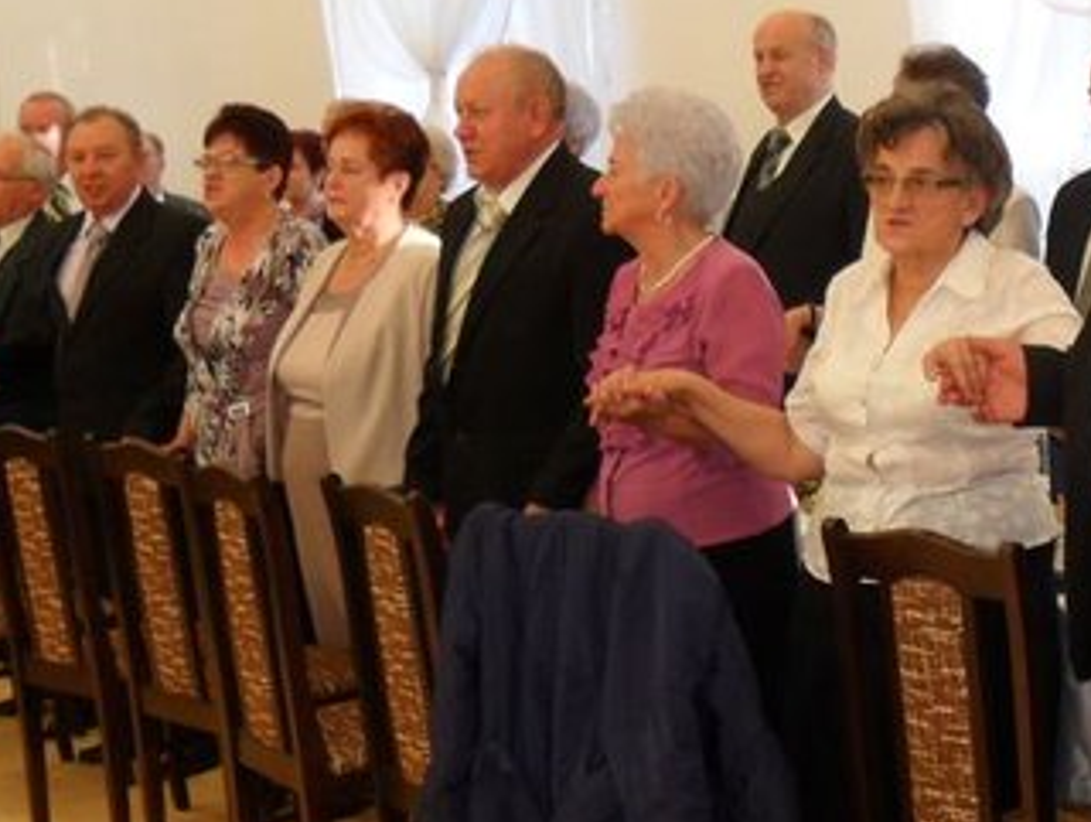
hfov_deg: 26.9
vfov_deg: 20.7
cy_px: 549
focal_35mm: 71
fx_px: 2241
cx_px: 856
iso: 200
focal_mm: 6.3
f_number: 3
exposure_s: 1/45
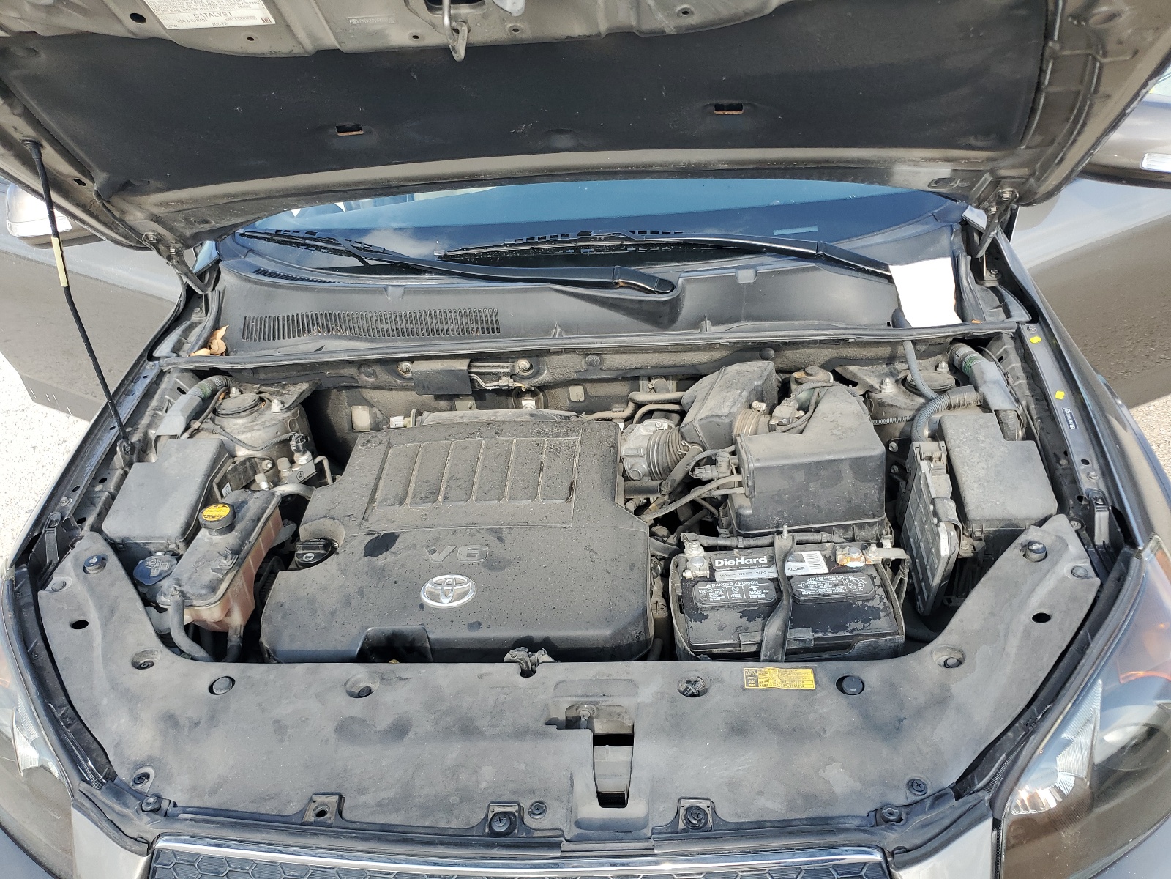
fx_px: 880
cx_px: 586
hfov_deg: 67.3
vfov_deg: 53.1
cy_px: 440
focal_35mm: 26
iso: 50
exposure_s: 1/588
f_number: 1.5
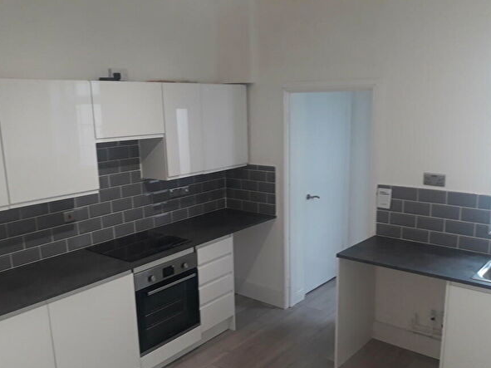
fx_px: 454
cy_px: 216
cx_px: 232
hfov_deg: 56.8
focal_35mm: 32
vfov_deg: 44.0
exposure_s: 1/50
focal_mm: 3.71
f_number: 1.7
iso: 100
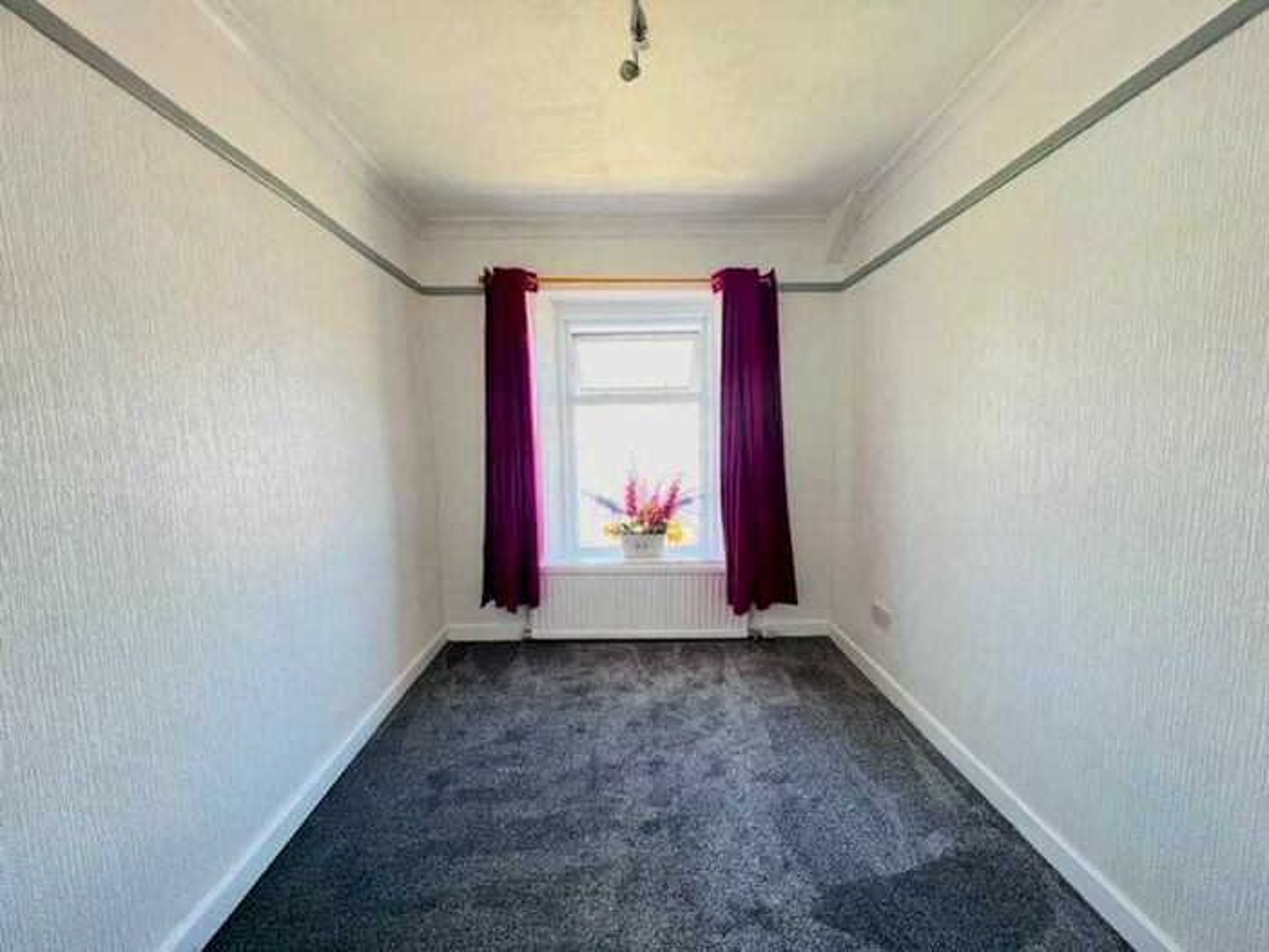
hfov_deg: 106.2
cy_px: 476
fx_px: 477
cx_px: 634
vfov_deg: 89.9
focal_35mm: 13
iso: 125
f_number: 1.8
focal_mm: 1.57
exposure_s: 1/99
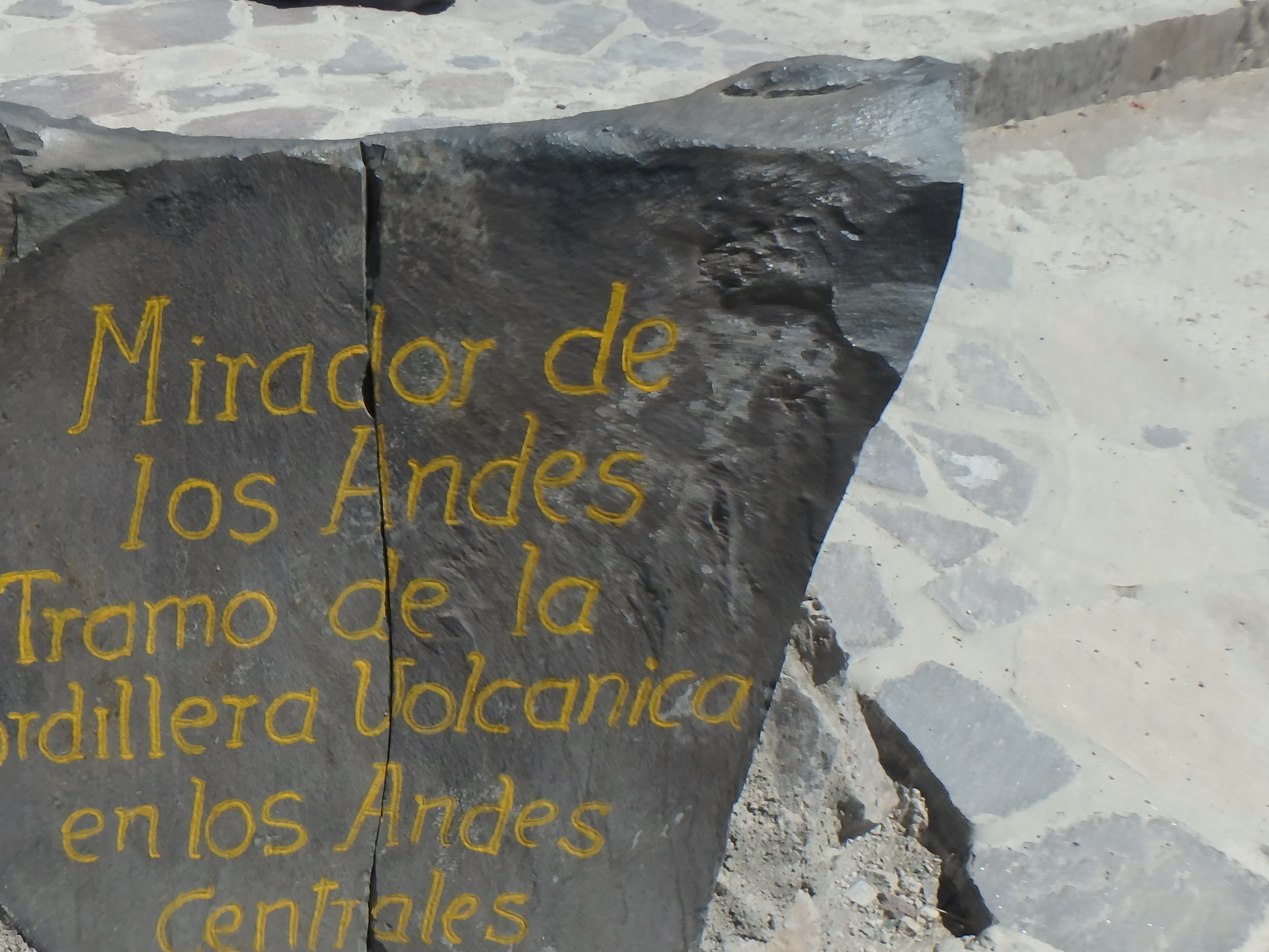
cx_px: 282
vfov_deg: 41.6
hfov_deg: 51.1
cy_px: 569
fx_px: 1247
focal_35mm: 34
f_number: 6
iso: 125
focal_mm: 3.7
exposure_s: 1/800
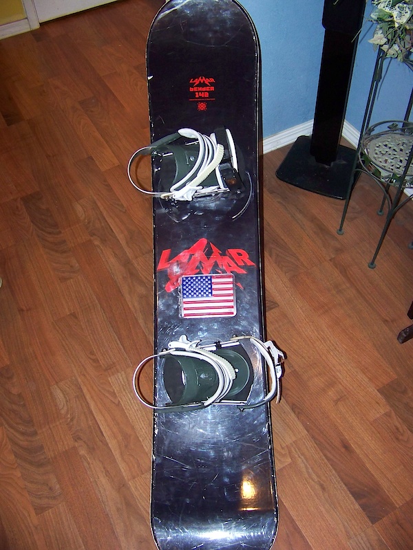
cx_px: 206
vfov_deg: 51.4
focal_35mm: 36
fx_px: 573
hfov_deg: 39.7
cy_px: 275
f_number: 2.8
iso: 200
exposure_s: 1/30
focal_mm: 5.85
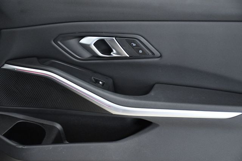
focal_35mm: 84
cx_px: 121
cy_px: 80
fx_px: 564
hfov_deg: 24.2
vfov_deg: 16.2
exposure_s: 1/200
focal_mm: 56
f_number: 4.8
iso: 2500
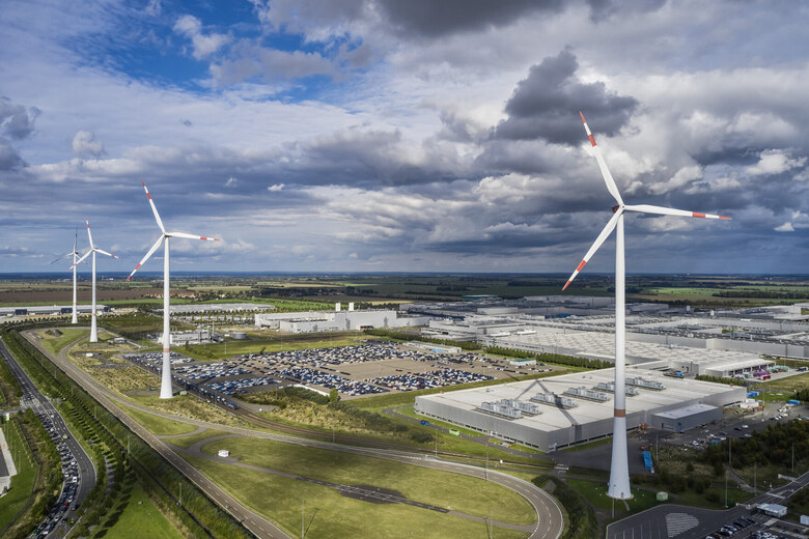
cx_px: 404
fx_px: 629
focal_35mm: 28
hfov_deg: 65.5
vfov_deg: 46.4
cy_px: 270
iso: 100
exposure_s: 1/640
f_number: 7.1
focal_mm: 10.26
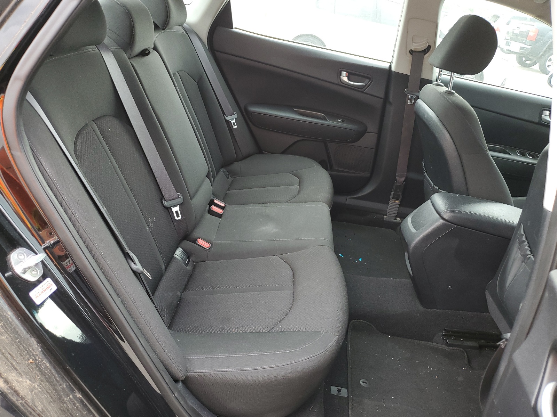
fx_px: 418
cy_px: 208
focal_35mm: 26
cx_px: 278
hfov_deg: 67.3
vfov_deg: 53.1
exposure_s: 1/60.2
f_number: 1.5
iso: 79
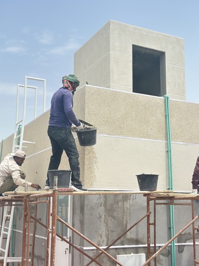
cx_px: 100
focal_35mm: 48
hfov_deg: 30.3
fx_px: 368
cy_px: 133
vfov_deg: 39.6
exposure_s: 1/4184
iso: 100
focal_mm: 6.86
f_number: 1.78
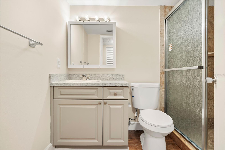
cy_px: 75
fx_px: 100
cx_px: 112
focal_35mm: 16
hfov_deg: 96.7
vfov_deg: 73.7
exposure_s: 3.2
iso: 100
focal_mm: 16
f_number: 8
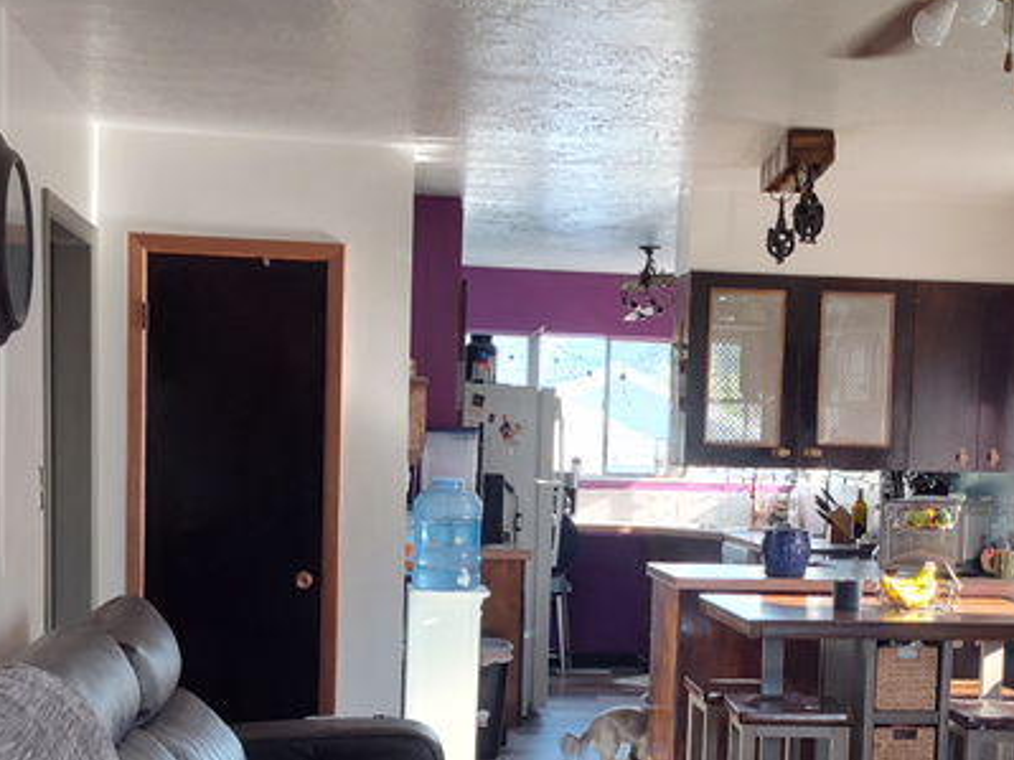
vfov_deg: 24.4
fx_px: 1728
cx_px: 635
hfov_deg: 32.6
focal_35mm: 59
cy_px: 618
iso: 409
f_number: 1.8
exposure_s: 1/120
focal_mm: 5.56
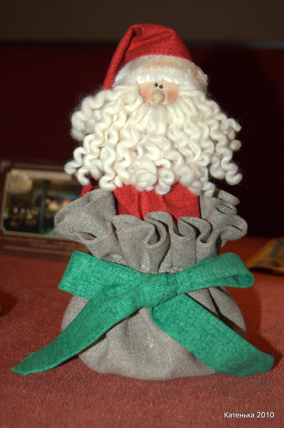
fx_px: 748
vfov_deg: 31.9
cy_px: 214
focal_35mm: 63
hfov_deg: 21.5
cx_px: 142
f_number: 5.3
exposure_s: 1/60
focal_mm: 42
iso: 400
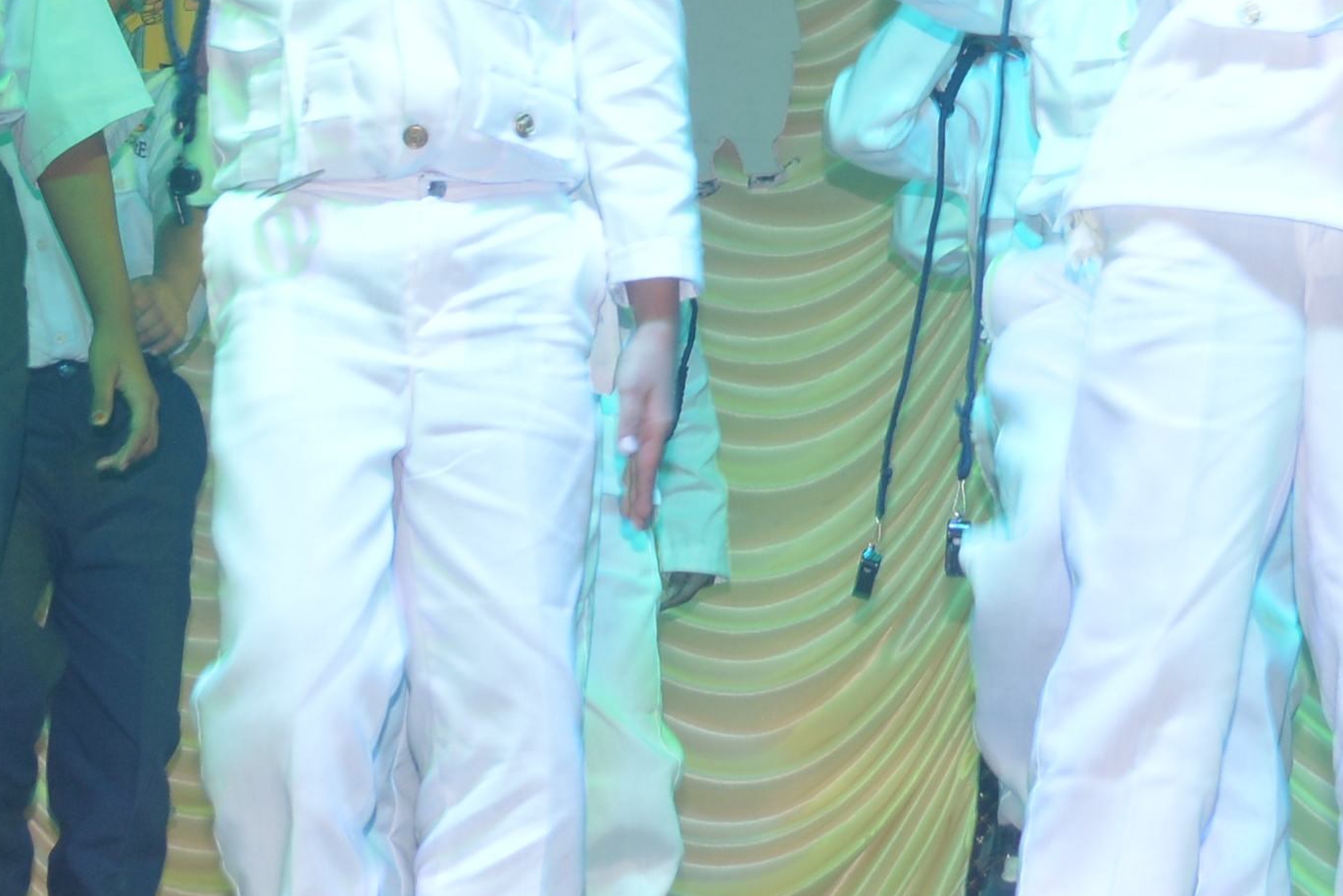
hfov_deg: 12.5
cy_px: -339
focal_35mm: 164
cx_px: 911
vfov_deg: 8.2
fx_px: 6126
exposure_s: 1/40
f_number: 5
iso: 200
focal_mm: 25
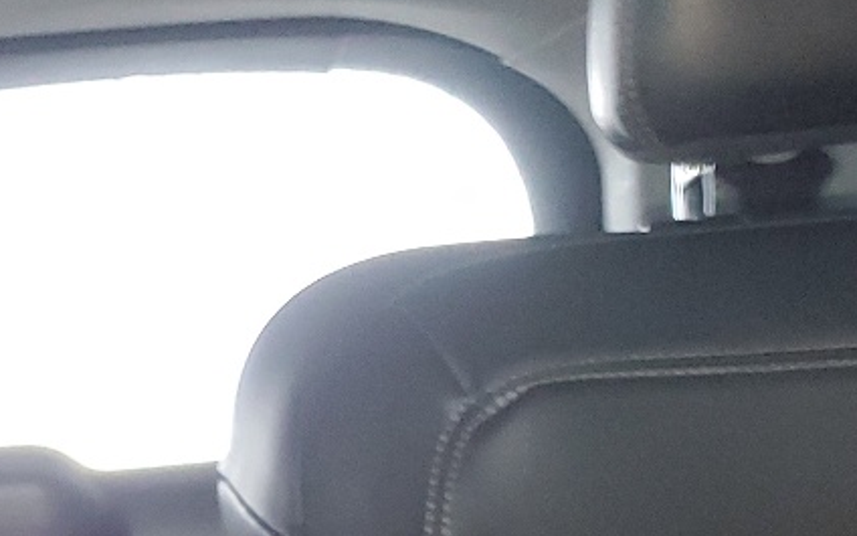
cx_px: -435
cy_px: 1005
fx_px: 2429
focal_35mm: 104
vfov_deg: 11.5
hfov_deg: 17.9
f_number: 1.5
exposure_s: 1/15
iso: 318
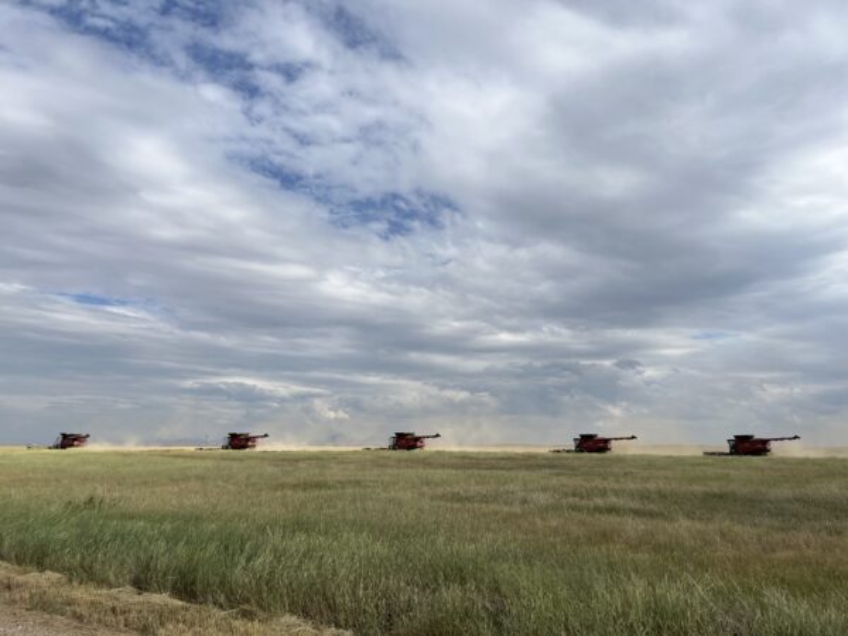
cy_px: 318
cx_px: 424
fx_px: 637
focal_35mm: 26
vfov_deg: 53.1
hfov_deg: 67.3
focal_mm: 5.1
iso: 50
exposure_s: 1/7874
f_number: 1.6
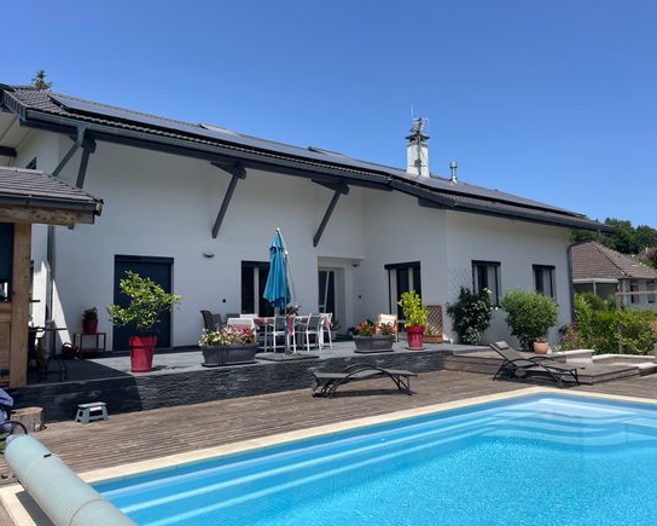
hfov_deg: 62.2
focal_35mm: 28
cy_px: 266
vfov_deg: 51.5
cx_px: 318
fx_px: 544
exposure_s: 1/4000
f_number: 1.6
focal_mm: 4.2
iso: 32
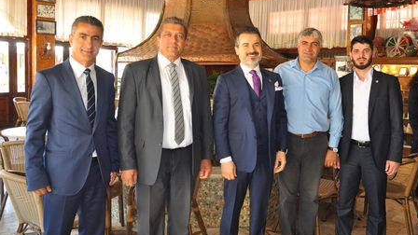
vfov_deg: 40.1
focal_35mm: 29
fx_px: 321
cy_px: 99
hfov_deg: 66.1
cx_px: 213
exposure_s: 1/60
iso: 800
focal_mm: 18
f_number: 3.5
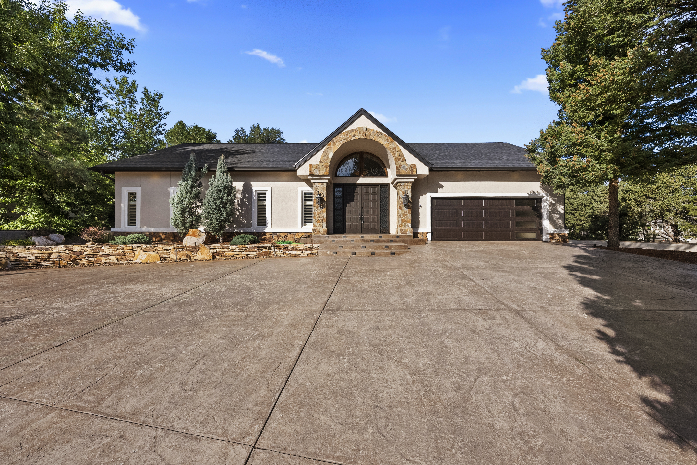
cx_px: 348
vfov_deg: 81.3
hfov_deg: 104.2
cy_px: 232
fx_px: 271
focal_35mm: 14
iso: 640
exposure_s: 1/2000
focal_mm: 14
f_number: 9
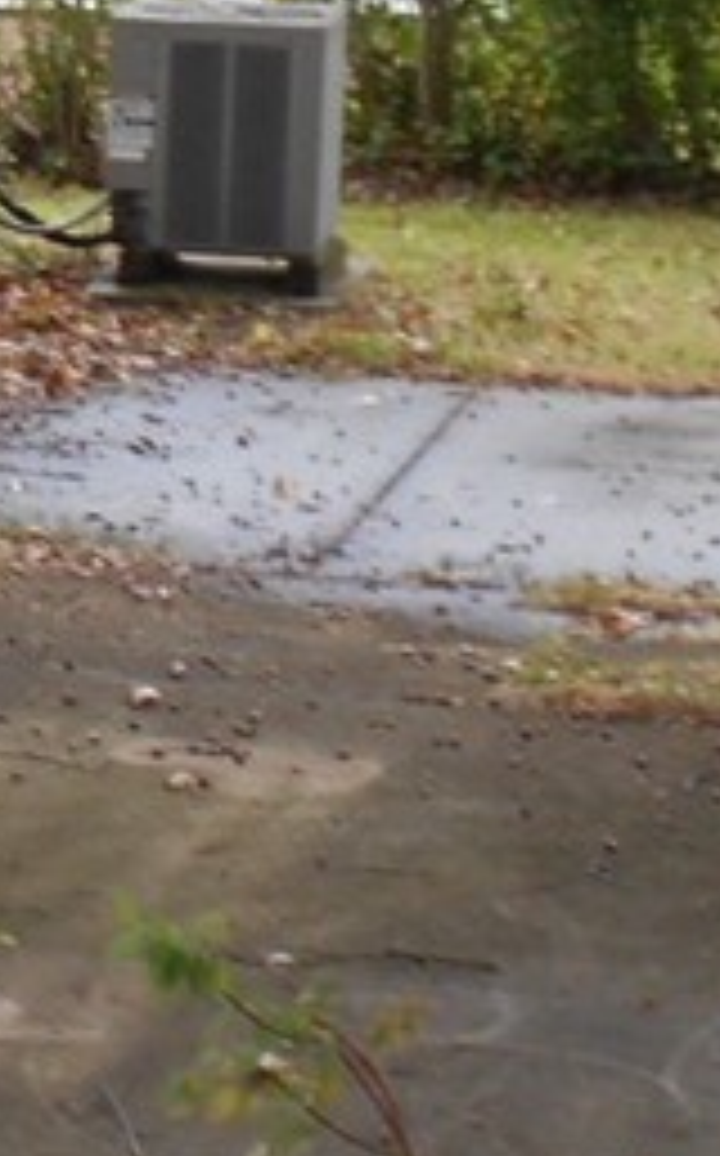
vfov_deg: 12.6
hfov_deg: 7.5
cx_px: -824
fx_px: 5195
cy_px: 166
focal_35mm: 165
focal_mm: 6.7
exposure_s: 1/30
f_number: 3.9
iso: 80
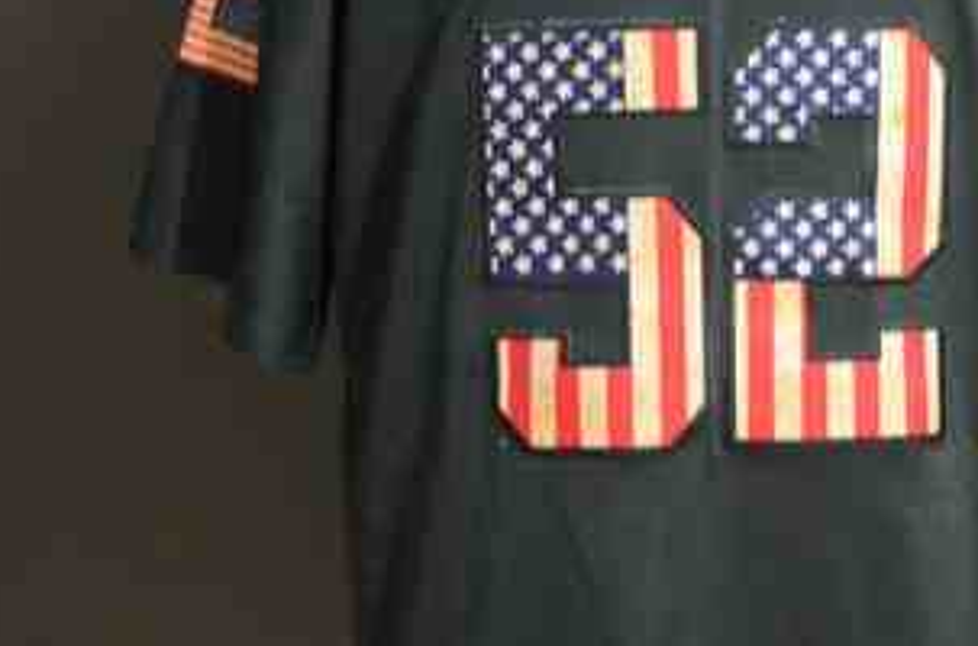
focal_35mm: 238
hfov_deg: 8.6
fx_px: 6446
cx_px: 1033
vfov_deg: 5.7
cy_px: 174
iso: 4000
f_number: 5
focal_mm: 60
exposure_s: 1/10
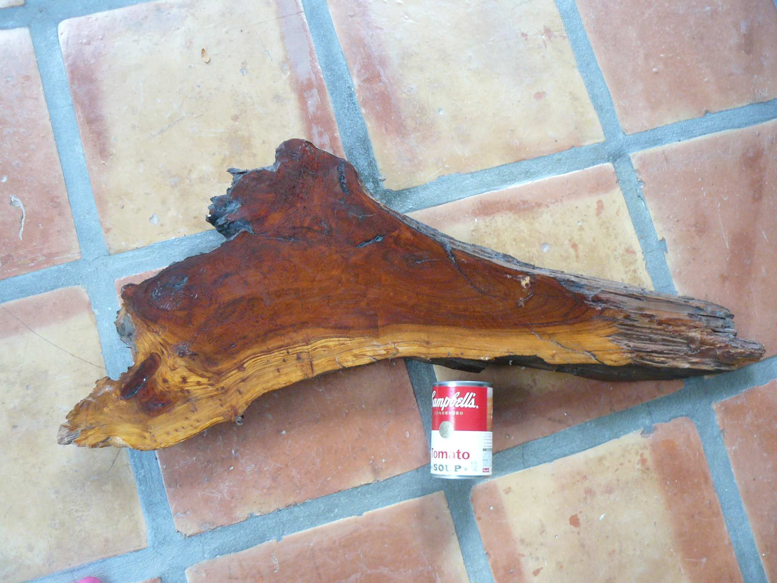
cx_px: 388
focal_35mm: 36
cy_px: 292
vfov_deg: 39.7
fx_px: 808
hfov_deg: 51.4
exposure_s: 1/13
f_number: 2.8
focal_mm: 6
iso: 200
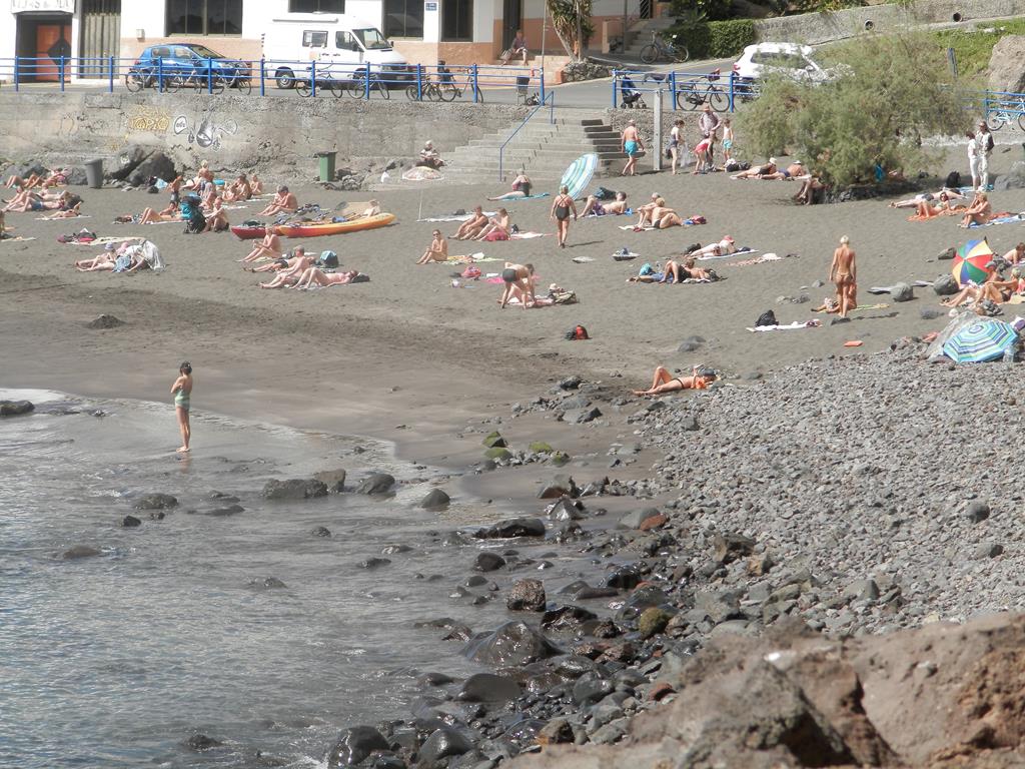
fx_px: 5330
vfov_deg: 8.2
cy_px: 384
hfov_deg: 11.0
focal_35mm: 180
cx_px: 512
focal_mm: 32.1
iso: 80
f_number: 5.1
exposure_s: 1/400
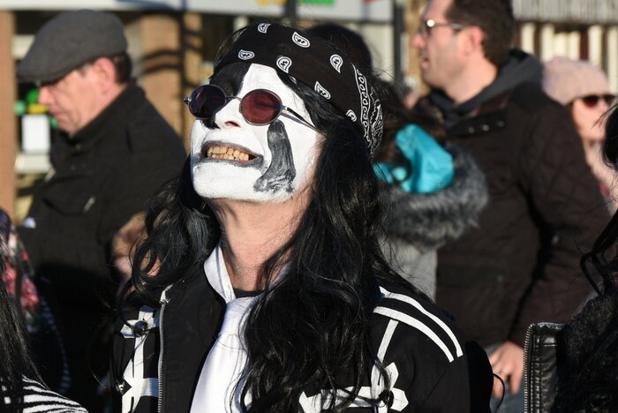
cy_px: 206
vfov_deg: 13.1
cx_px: 309
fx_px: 1804
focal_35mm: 105
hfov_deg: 19.4
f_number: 6.3
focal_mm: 70
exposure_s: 1/400
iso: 100
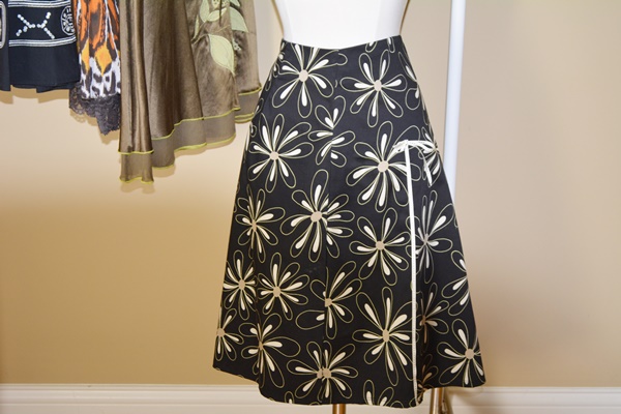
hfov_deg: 29.2
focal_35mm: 69
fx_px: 1190
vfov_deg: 19.7
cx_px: 310
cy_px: 207
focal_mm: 46
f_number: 5.3
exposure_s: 1/60
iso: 1000
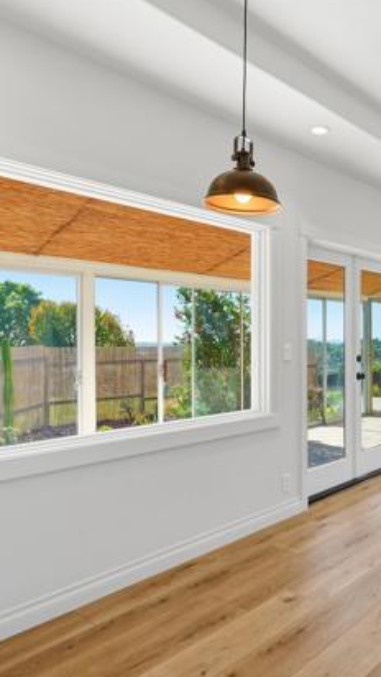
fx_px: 467
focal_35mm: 26
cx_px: 355
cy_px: 342
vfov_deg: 71.9
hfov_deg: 40.5
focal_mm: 16
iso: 500
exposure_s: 1/500
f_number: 10
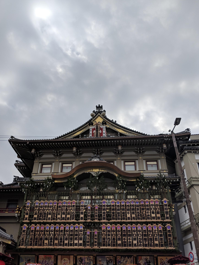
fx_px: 245
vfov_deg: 56.8
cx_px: 95
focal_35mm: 32
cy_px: 134
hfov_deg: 44.1
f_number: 1.8
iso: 70
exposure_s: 1/5848
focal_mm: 4.44
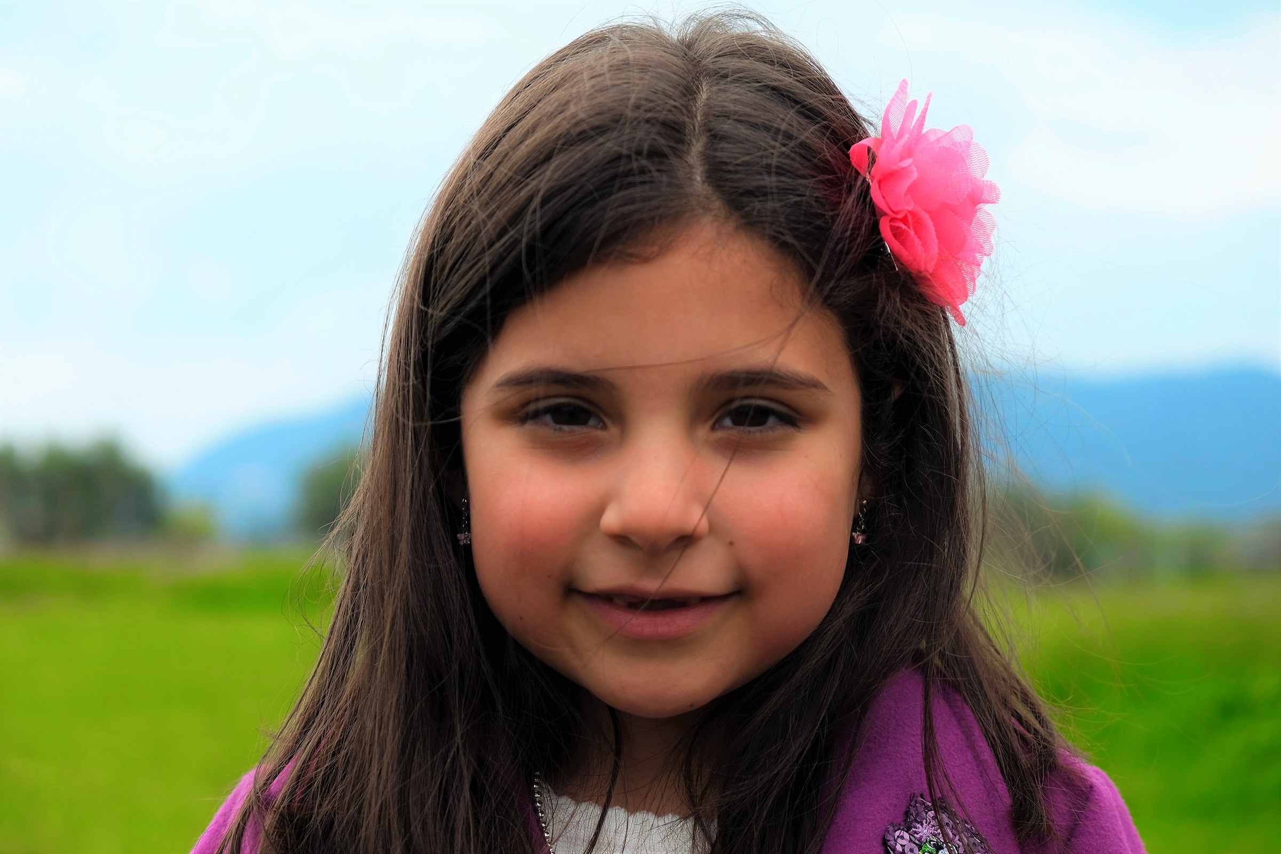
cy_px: 427
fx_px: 2953
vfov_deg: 16.5
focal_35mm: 83
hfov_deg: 24.5
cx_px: 640
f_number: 4
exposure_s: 1/500
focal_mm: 55
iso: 200
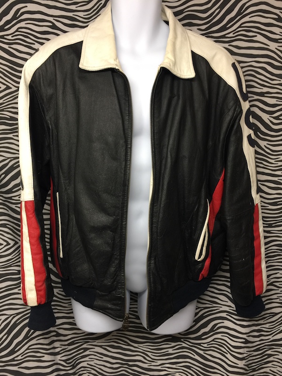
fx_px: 315
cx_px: 141
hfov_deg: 48.2
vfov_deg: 61.7
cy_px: 188
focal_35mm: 29
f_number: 2.2
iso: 32
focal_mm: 4.15
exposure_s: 1/15
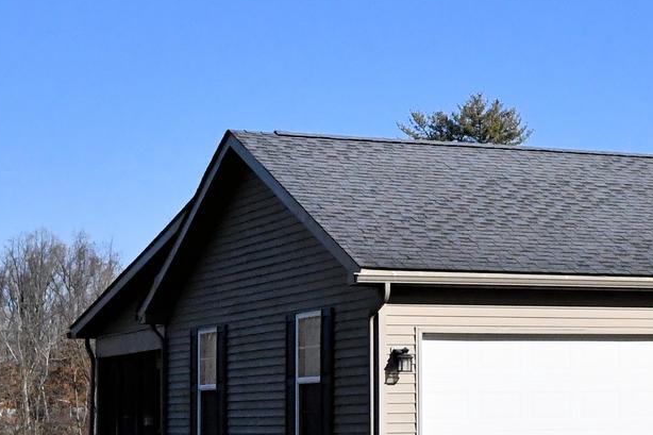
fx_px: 1995
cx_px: 852
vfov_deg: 12.4
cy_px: 310
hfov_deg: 17.4
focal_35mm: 110
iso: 2500
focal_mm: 22
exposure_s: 1/8000
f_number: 10
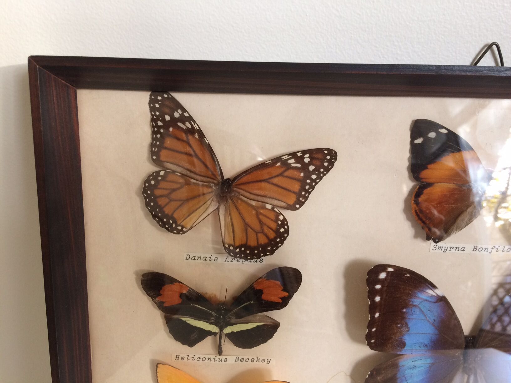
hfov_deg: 61.7
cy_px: 192
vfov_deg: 48.2
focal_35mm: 29
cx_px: 256
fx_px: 428
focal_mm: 4.15
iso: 125
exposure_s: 1/33
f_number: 2.2
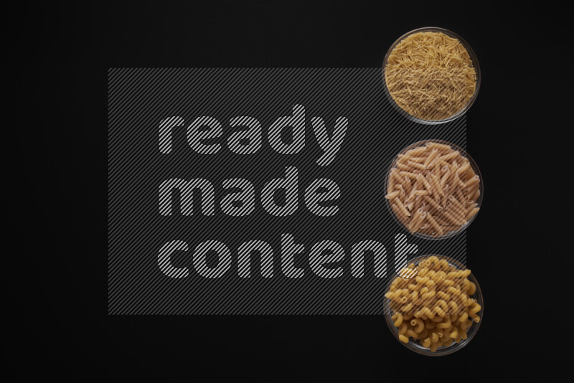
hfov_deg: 39.6
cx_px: 287
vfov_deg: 27.0
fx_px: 797
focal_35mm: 50
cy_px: 192
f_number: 8
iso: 100
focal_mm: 50
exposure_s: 1/100
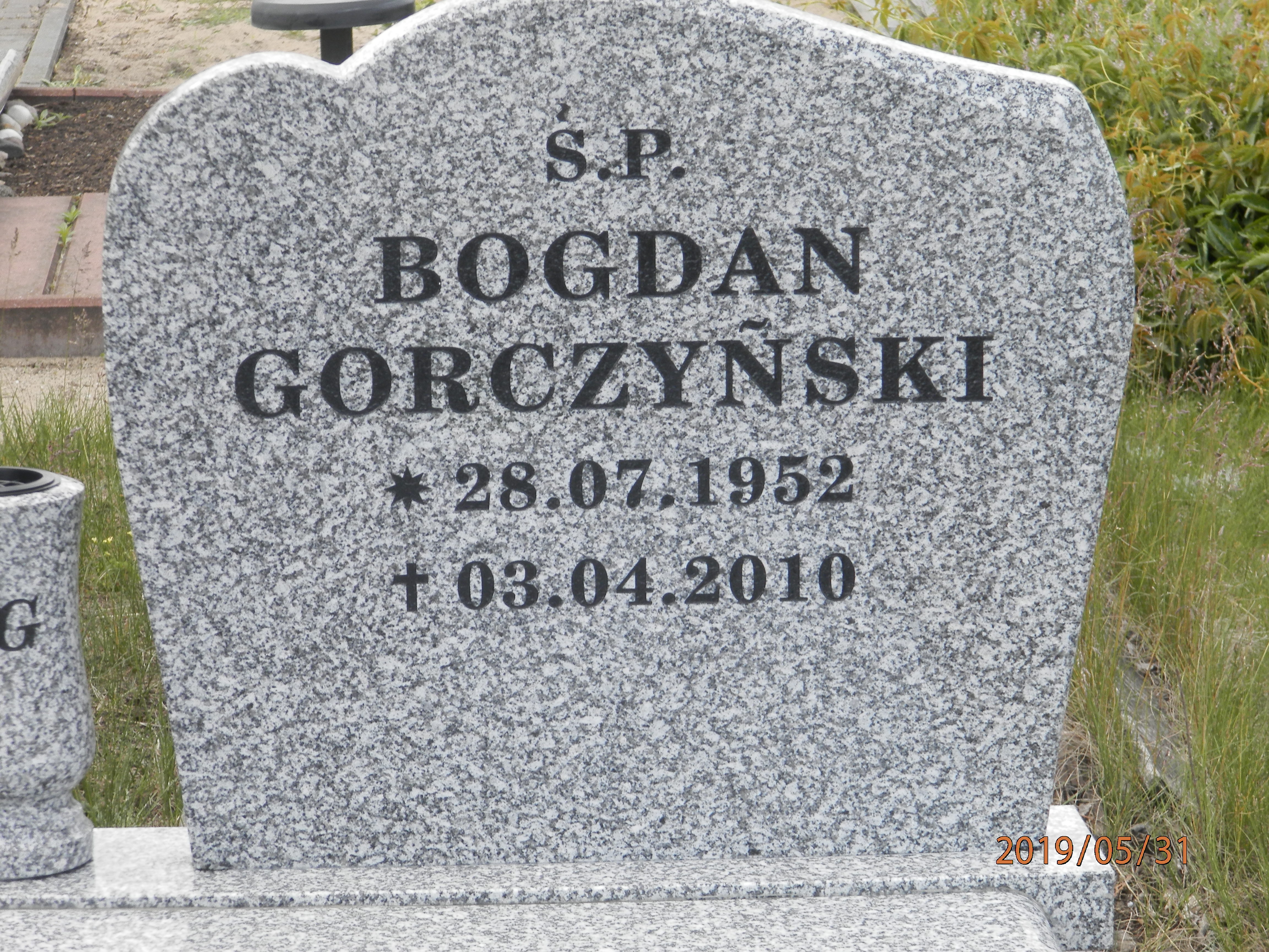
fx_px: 4839
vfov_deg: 11.2
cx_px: 634
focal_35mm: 132
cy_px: 476
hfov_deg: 14.9
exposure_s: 1/160
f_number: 4.7
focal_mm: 23.6
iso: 80
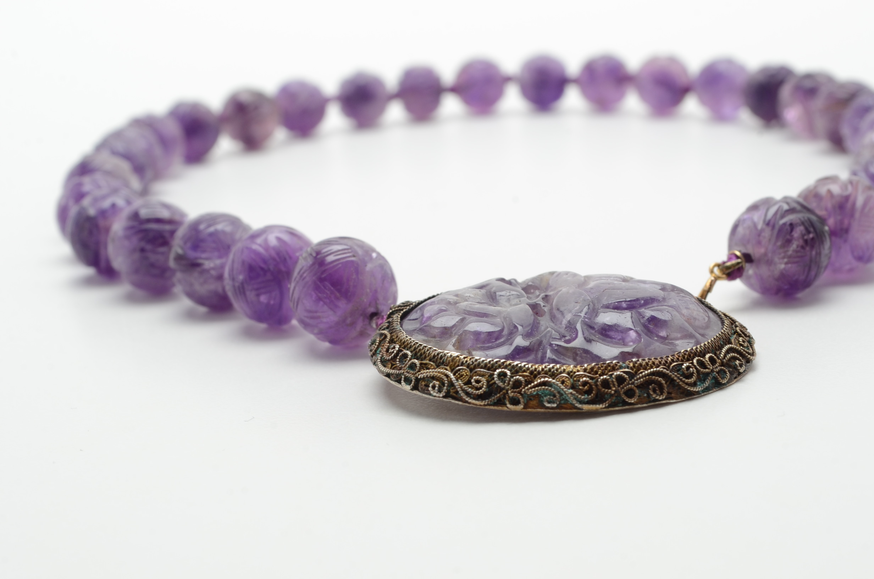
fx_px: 1744
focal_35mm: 72
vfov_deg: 18.8
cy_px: 290
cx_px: 437
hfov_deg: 28.1
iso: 200
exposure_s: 1/125
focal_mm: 48
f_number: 14
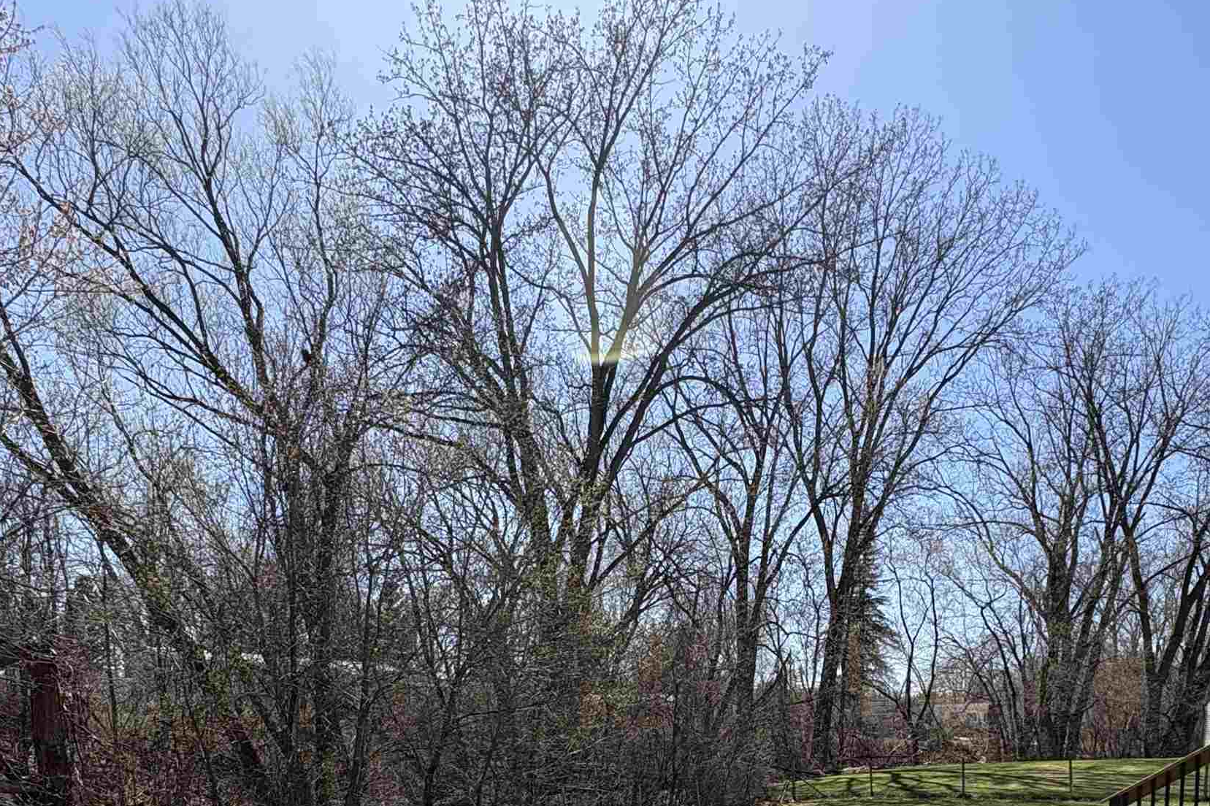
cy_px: 786
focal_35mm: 27
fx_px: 907
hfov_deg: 67.2
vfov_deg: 42.2
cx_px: 673
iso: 40
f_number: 2.2
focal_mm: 2.22
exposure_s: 1/993
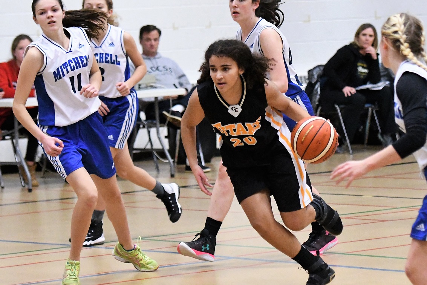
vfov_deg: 10.6
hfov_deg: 15.9
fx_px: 1530
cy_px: 142
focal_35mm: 129
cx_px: 214
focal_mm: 86
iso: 9000
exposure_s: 1/1000
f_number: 2.8
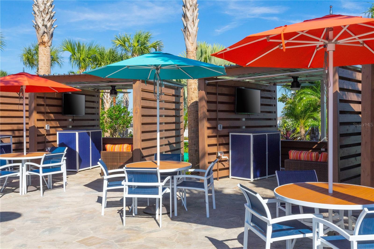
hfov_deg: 53.1
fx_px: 374
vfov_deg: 36.9
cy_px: 124
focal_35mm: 36
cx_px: 187
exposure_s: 1/500
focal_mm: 36
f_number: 22
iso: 1000
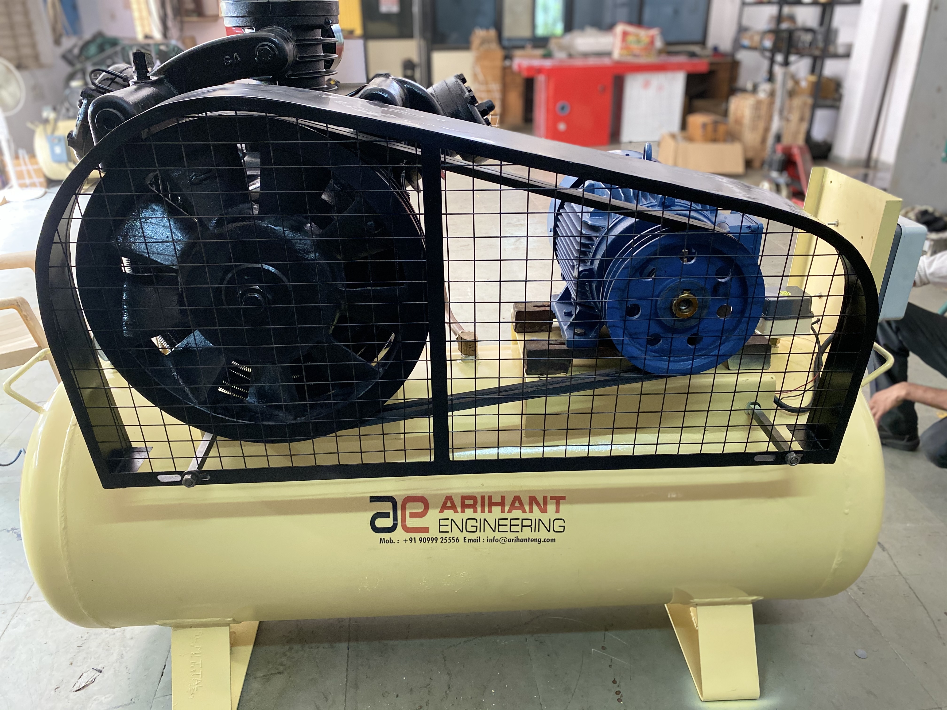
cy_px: 355
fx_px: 711
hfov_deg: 67.3
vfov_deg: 53.1
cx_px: 474
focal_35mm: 26
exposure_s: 1/50
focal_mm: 4.25
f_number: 1.8
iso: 500
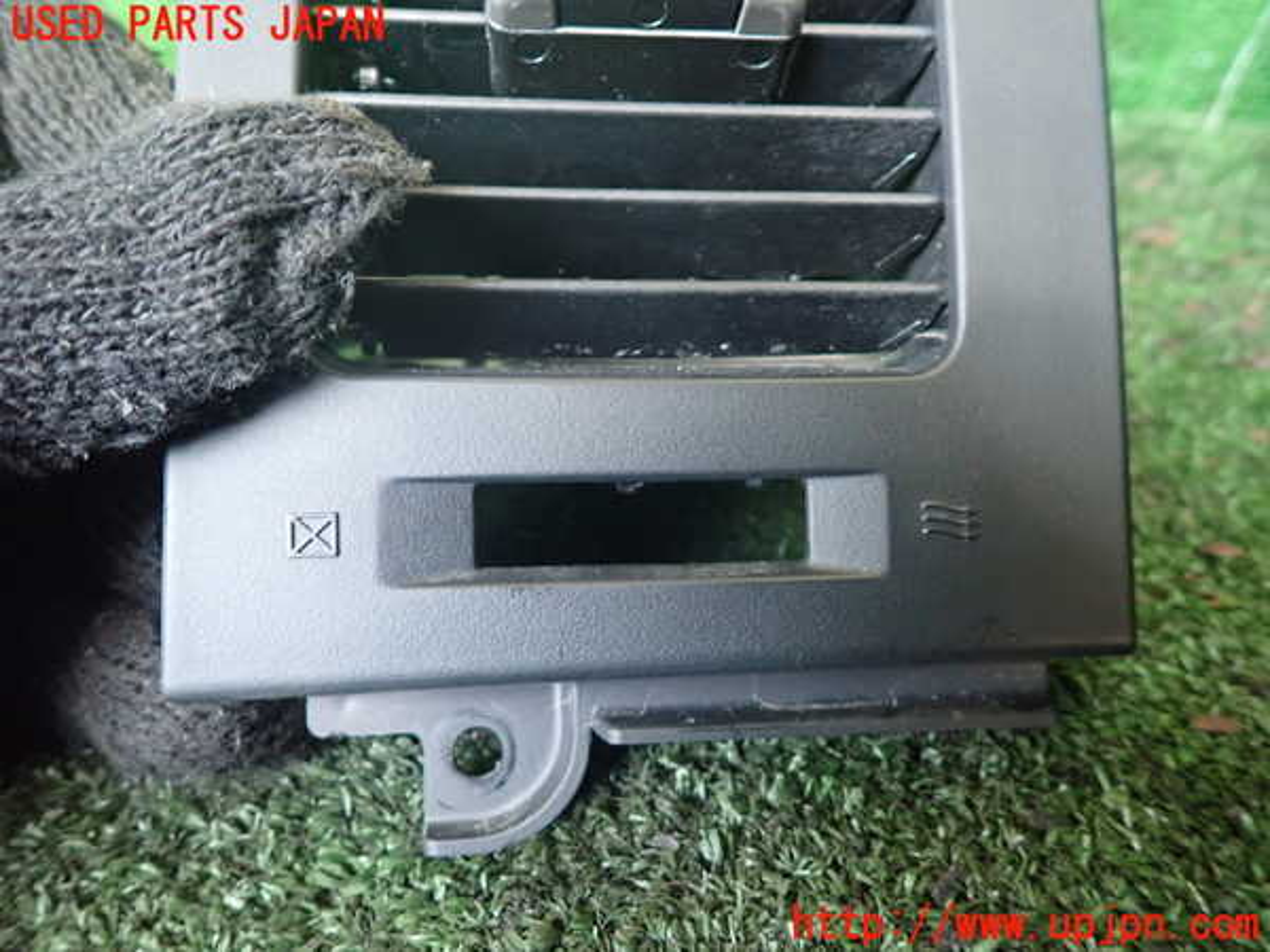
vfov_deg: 54.9
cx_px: 635
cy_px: 476
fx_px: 917
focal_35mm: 25
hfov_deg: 69.4
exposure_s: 1/30
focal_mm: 4.5
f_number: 2
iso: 640
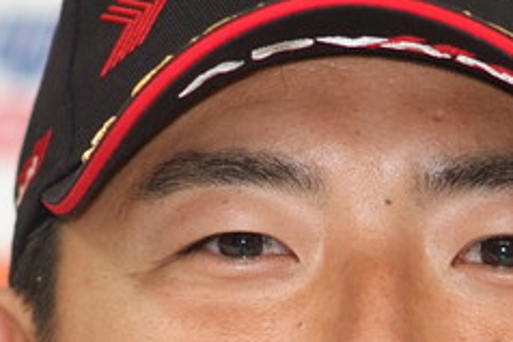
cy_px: 400
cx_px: 265
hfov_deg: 2.5
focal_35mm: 817
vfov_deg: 1.7
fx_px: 11649
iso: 400
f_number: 2.8
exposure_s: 1/125
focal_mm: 180
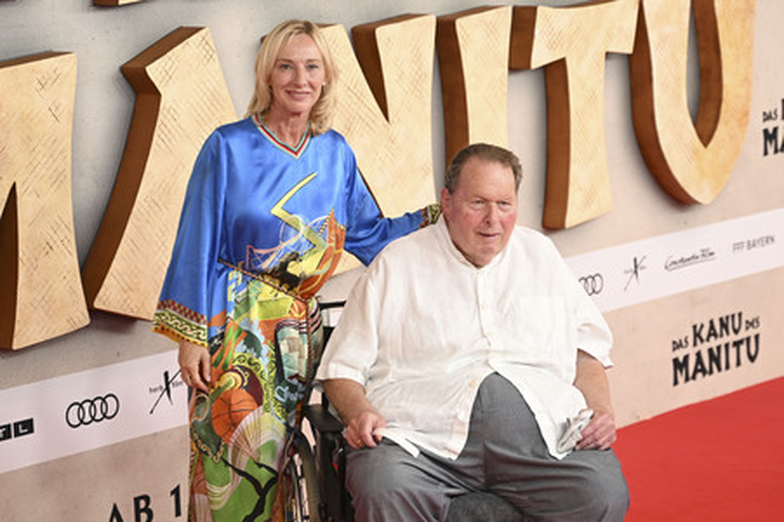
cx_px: 392
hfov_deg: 27.0
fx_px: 1632
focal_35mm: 75
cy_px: 261
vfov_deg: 18.2
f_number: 2.8
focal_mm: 75
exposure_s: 1/160
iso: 250
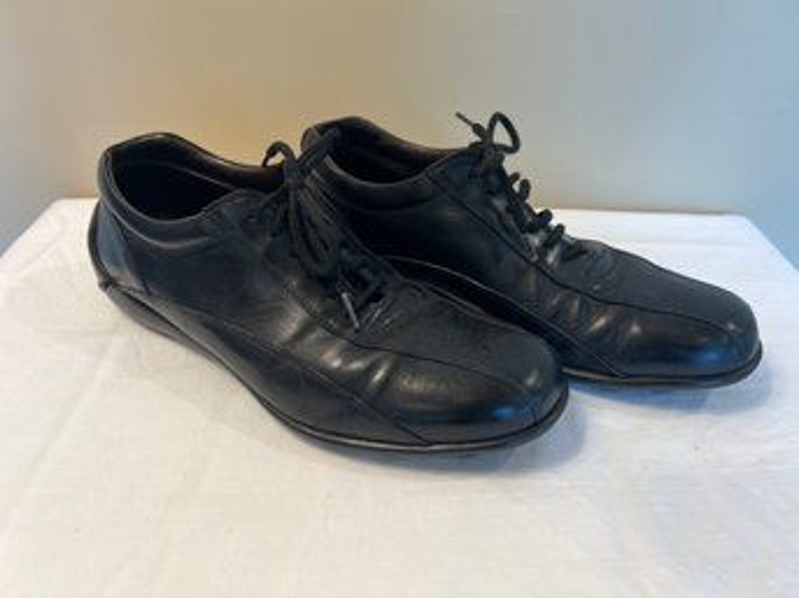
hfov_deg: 67.3
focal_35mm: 26
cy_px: 299
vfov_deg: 53.0
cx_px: 400
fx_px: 600
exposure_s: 1/120
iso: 100
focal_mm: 5.7
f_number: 1.5
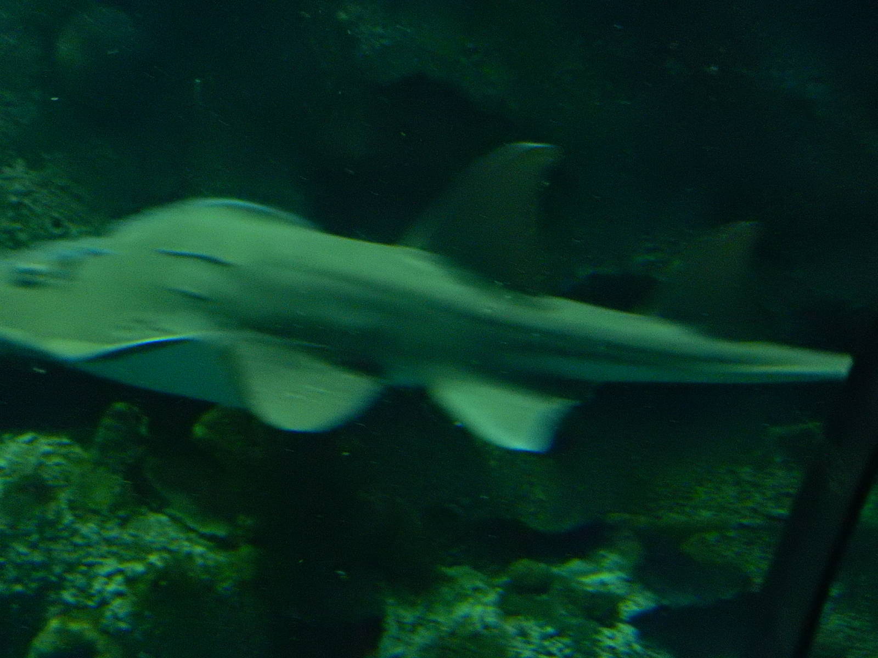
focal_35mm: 36
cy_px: 329
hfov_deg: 51.4
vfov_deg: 39.7
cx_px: 439
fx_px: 913
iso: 1600
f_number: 4
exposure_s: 1/8
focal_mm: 6.5
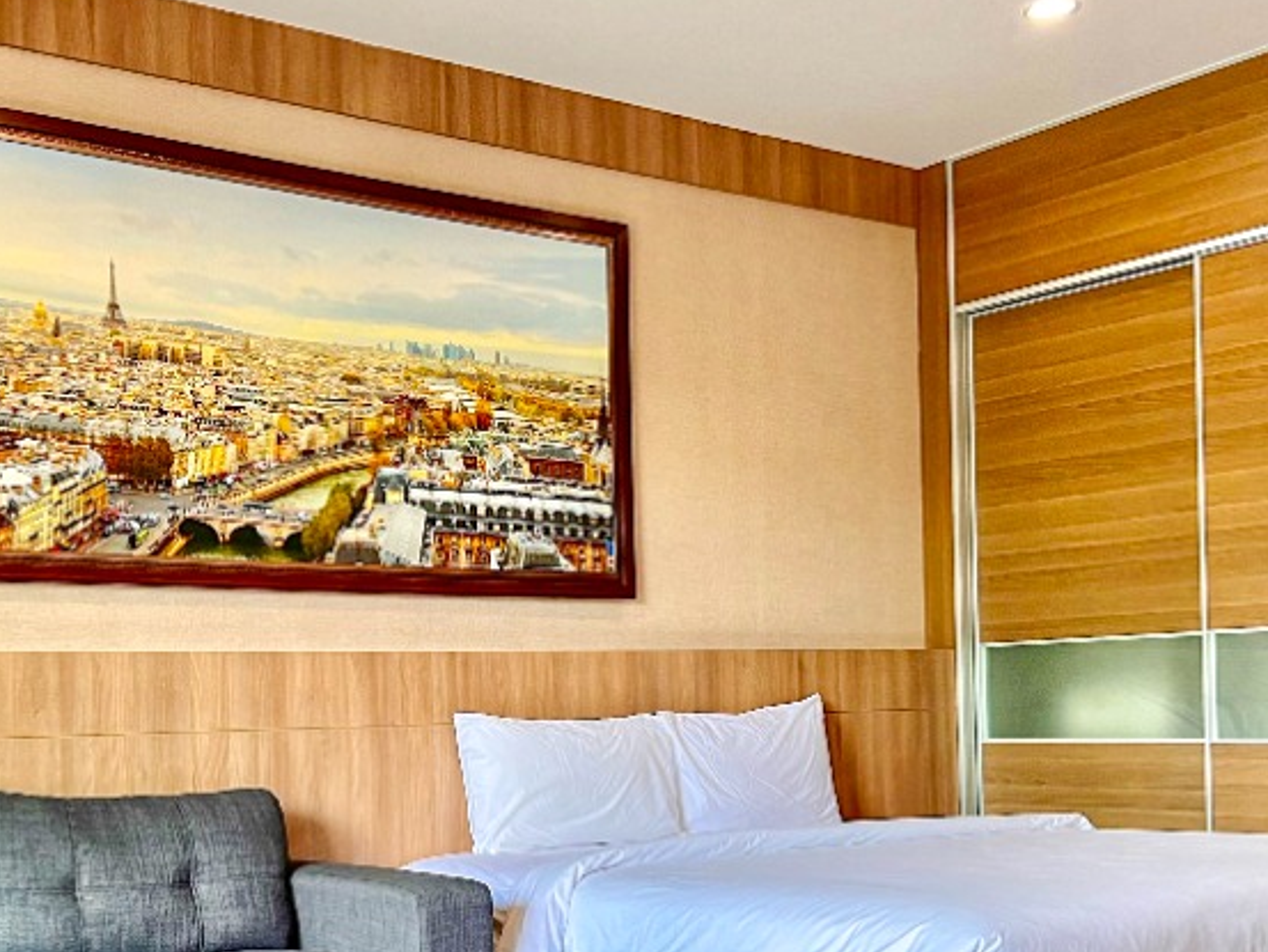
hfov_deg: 40.1
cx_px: 472
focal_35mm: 47
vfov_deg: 30.5
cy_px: 681
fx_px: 1722
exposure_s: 1/50
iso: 80
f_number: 1.5
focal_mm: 5.7
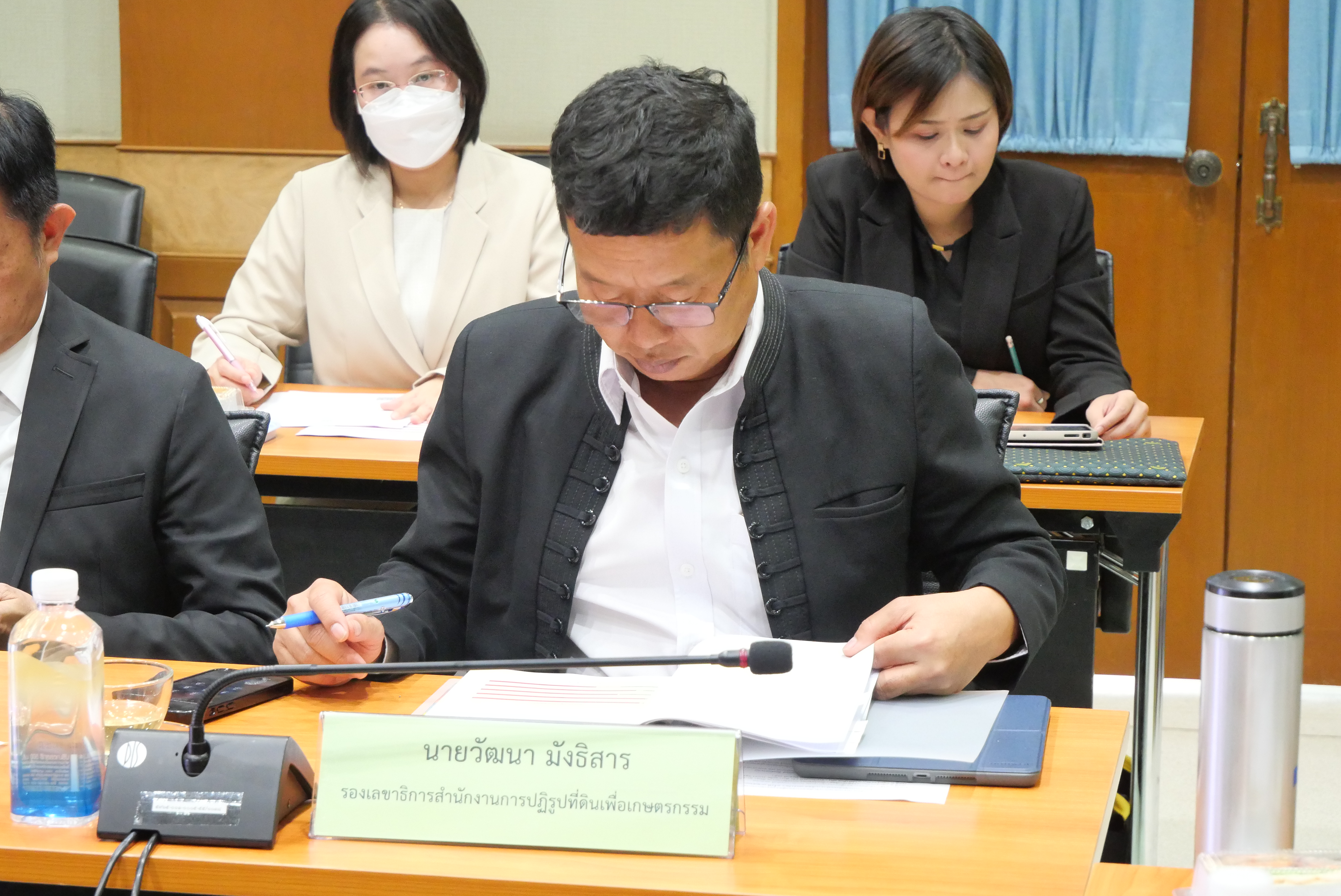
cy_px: 448
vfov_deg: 14.4
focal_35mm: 95
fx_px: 3541
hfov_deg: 21.4
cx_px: 670
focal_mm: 46
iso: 3200
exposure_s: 1/30
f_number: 5.6
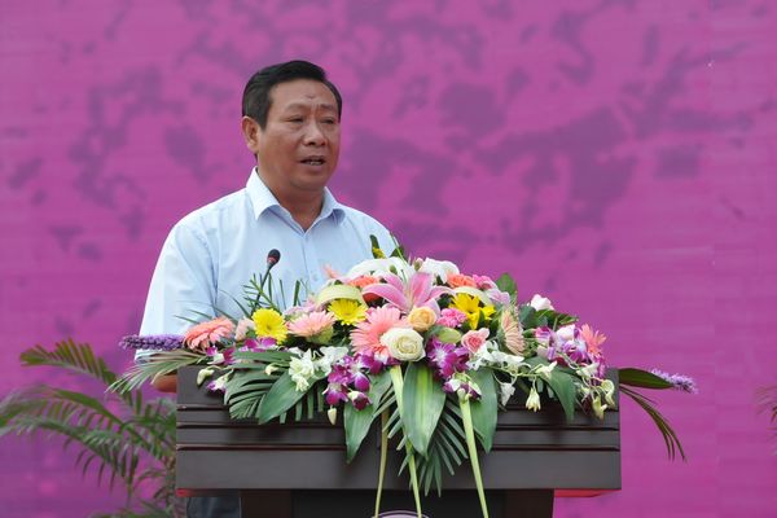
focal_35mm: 158
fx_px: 3399
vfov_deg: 8.7
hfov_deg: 13.0
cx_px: 388
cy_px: 259
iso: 1000
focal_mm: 105
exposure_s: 1/400
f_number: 10
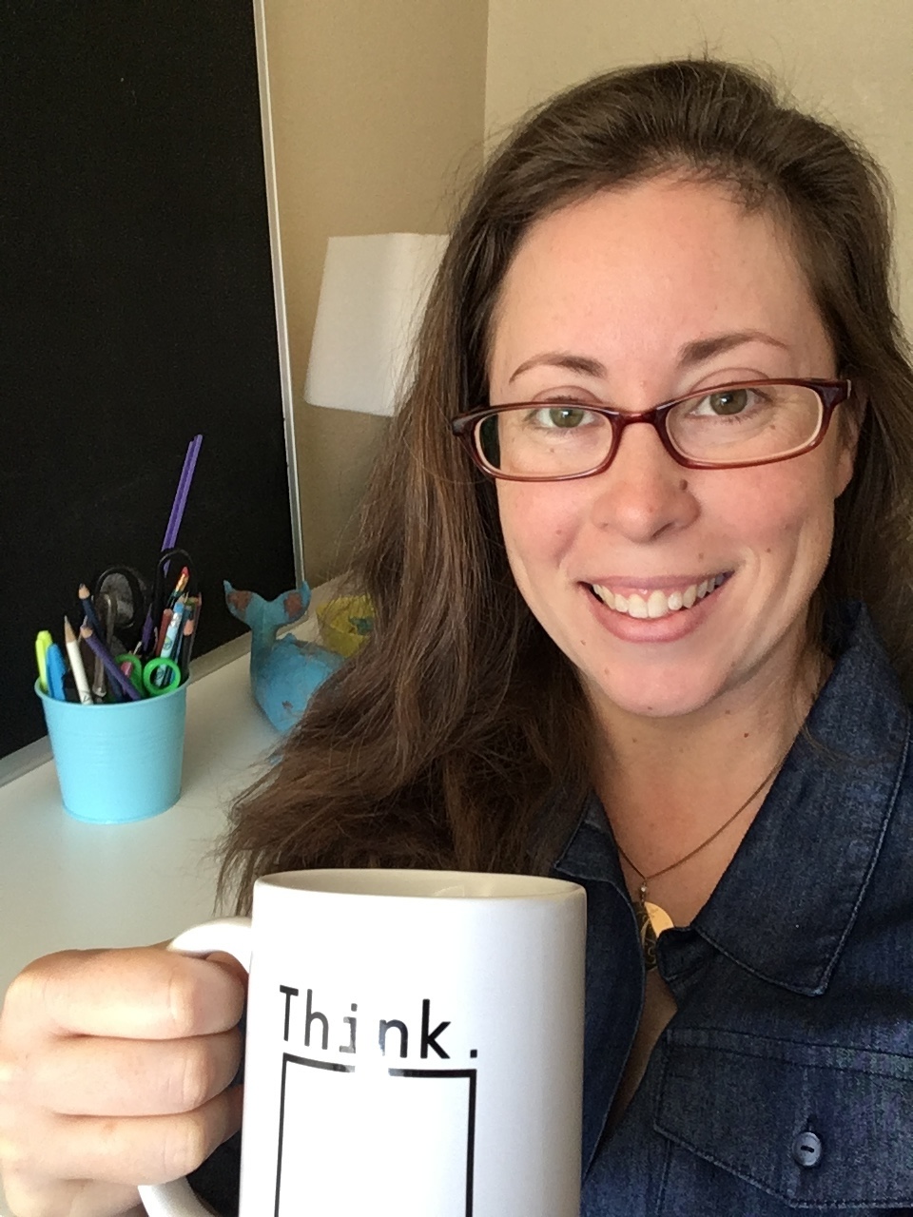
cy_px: 608
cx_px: 456
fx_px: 1090
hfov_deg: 45.4
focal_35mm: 31
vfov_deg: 58.4
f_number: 2.4
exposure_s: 1/30
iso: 100
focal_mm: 2.15
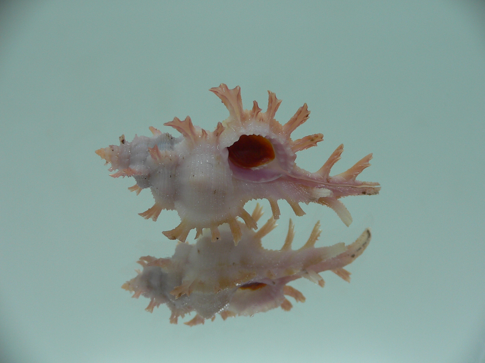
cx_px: 242
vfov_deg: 40.7
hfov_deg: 52.6
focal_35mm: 35
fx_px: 490
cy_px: 182
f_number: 2.8
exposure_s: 1/60
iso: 80
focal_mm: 4.6
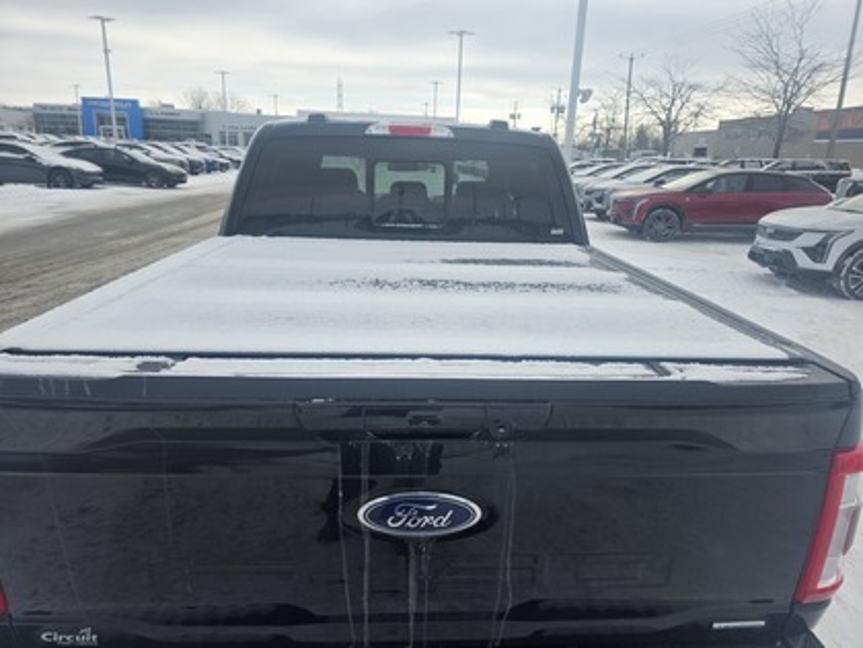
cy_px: 324
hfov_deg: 73.9
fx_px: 573
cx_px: 432
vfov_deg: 58.9
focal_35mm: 23
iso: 80
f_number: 1.7
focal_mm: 6.3
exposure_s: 1/6150
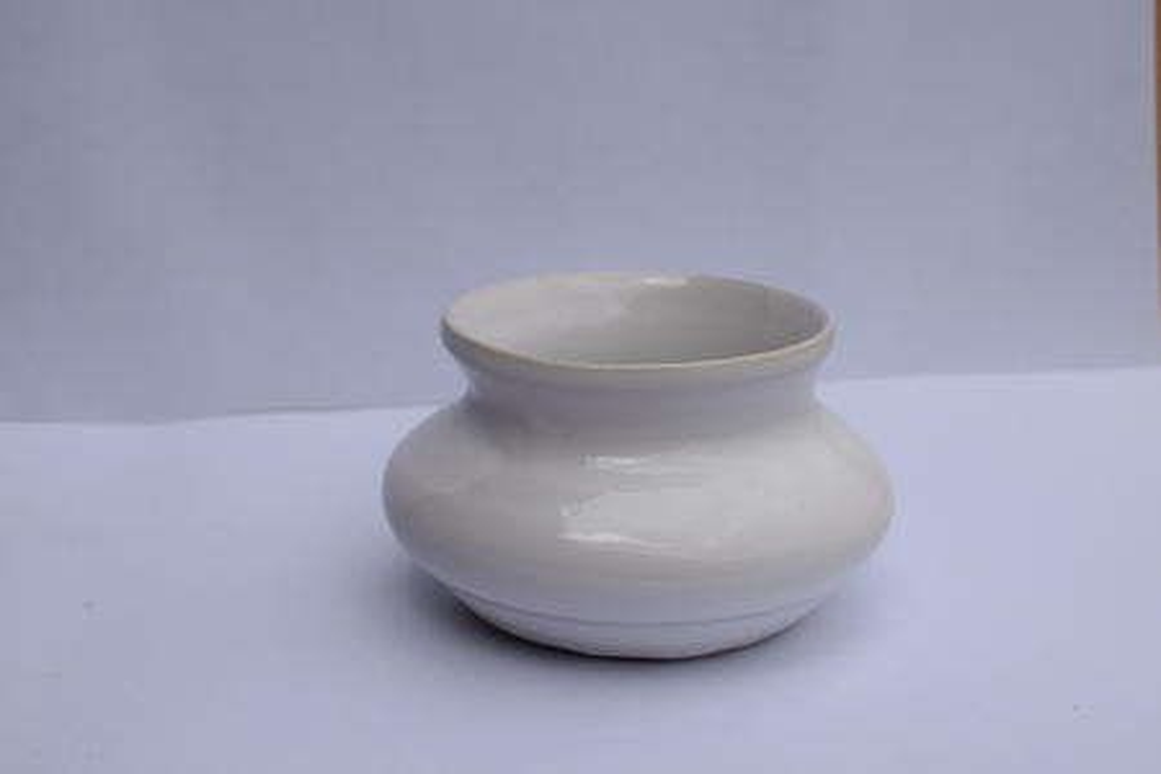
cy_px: 387
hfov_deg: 41.1
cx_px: 580
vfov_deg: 28.1
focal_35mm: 48
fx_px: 1548
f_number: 8
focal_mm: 32
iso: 200
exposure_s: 1/500
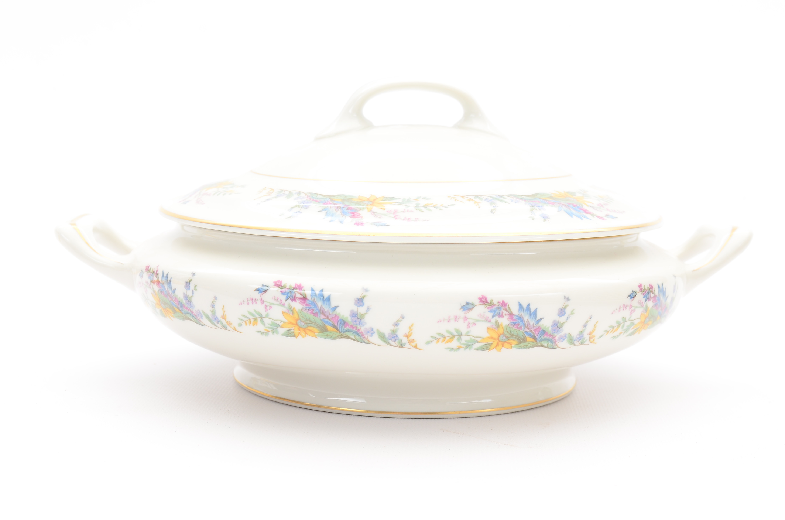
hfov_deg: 33.5
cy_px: 260
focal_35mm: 60
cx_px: 392
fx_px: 1306
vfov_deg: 22.5
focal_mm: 40
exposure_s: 1/80
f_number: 10
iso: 250
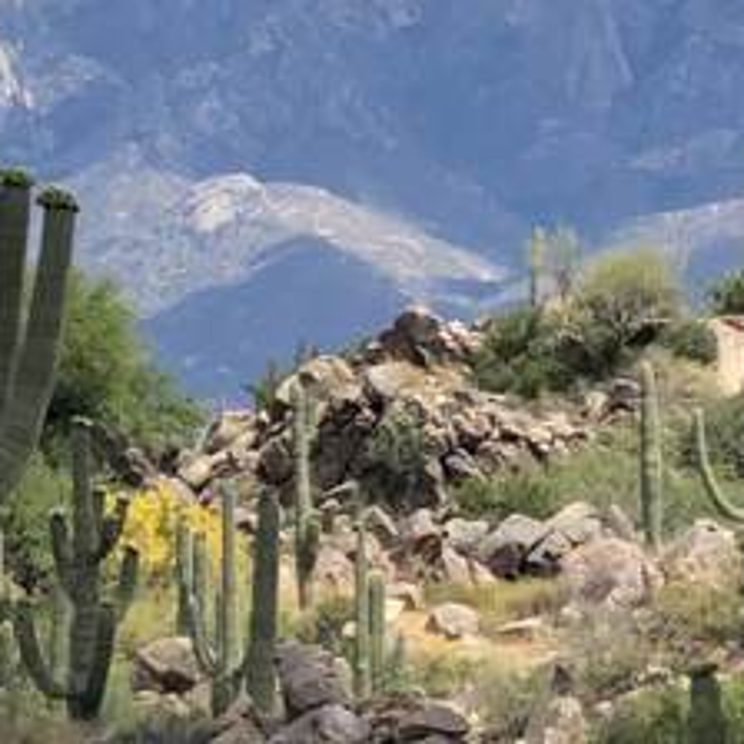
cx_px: 1647
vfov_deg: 6.1
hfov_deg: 5.9
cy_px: 159
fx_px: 7003
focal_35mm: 288
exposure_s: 1/1091
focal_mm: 6.6
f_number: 2.8
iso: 20
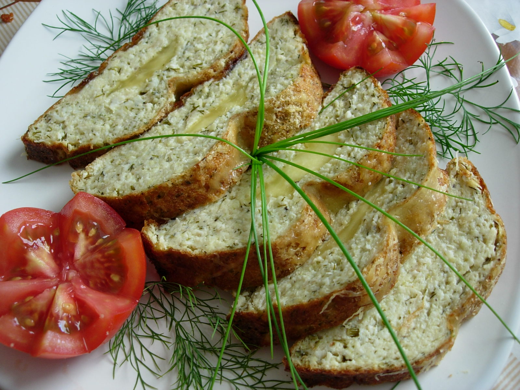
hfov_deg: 49.0
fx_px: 571
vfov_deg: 37.7
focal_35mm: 38
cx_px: 260
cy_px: 195
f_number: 2.8
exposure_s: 1/58.6
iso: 64
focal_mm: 7.8
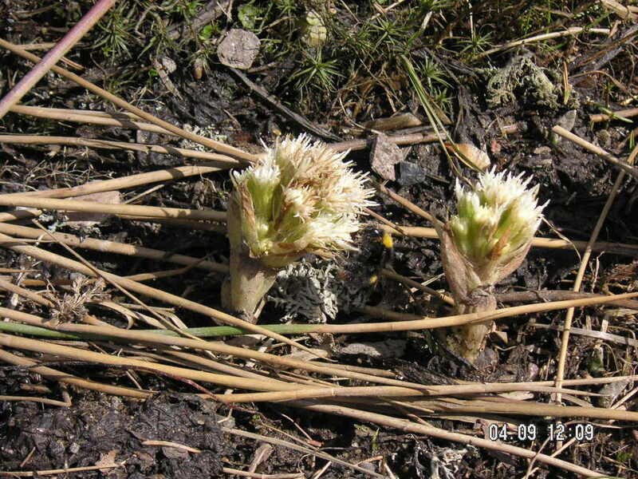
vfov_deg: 16.8
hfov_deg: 22.3
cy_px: 240
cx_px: 319
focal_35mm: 88
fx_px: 1622
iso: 50
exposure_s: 1/350
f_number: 4.7
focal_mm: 14.6
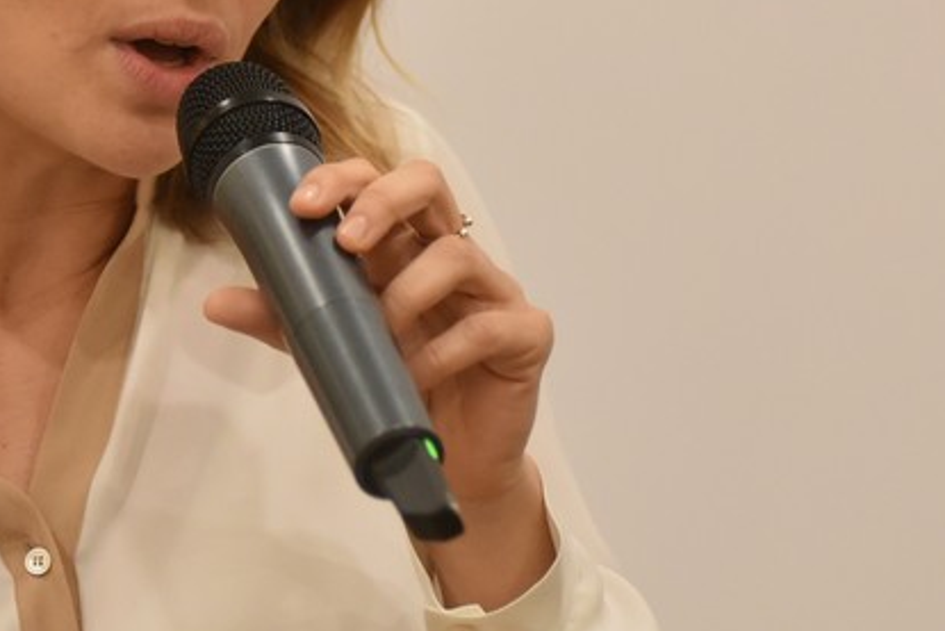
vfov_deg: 4.1
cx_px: 179
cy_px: 107
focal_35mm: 339
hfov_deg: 6.1
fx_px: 8901
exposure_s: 1/250
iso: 3200
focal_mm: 125
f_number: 2.8
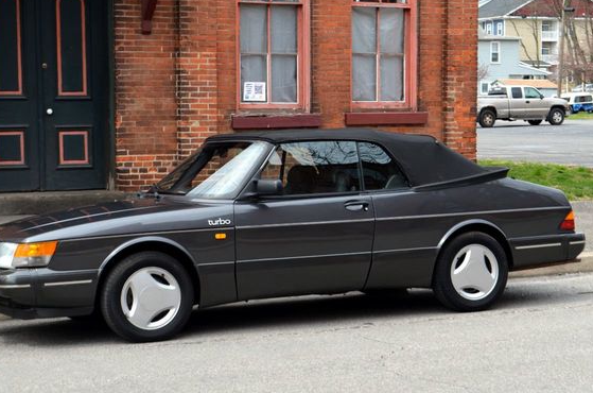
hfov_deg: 25.7
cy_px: 193
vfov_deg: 17.2
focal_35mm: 79
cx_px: 293
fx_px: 1298
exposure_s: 1/250
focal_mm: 46
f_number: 8
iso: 200
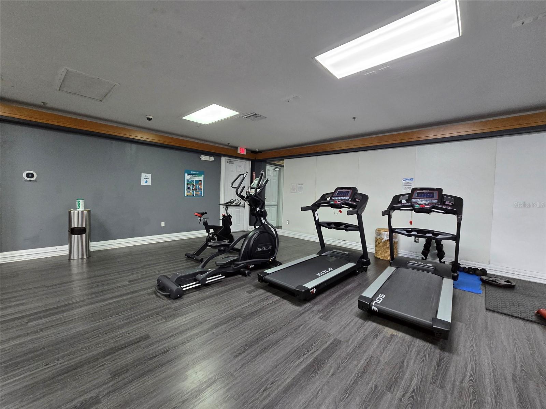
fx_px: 205
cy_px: 204
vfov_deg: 89.9
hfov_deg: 106.2
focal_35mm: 13
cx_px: 273
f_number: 2.2
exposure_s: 1/60
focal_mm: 2.2
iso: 800
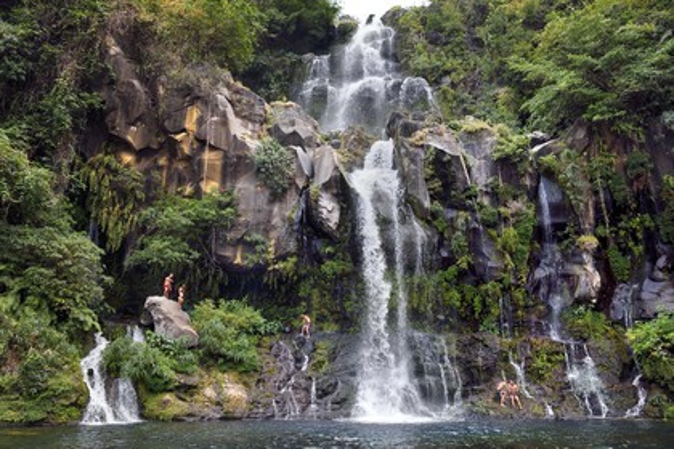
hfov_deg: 63.7
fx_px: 543
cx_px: 337
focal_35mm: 29
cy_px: 224
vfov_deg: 45.0
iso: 400
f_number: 10
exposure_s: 1/160
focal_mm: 29
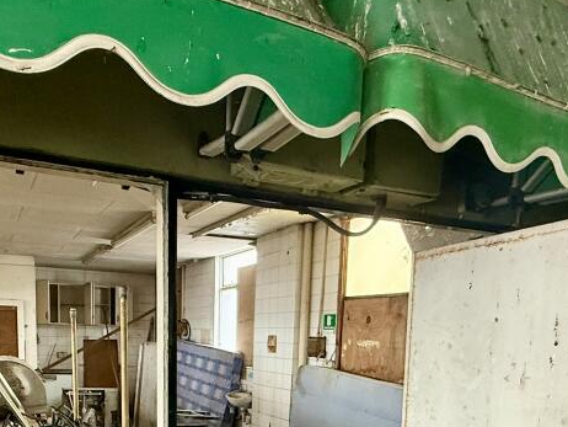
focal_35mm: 31
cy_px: 399
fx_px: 509
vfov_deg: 41.2
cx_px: 209
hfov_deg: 57.5
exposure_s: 1/60
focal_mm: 2.22
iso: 500
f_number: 2.2
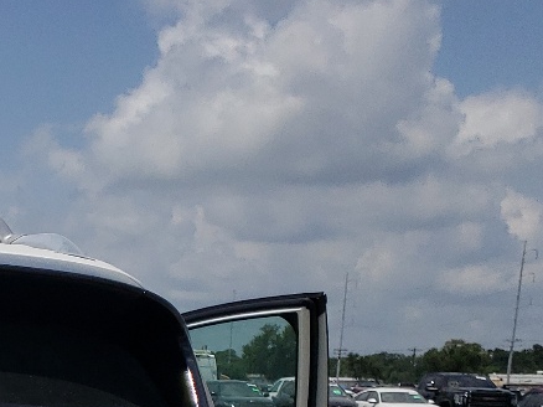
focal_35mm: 95
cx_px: -268
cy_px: 710
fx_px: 1489
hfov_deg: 18.4
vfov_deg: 14.0
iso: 51
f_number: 1.5
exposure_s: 1/10000
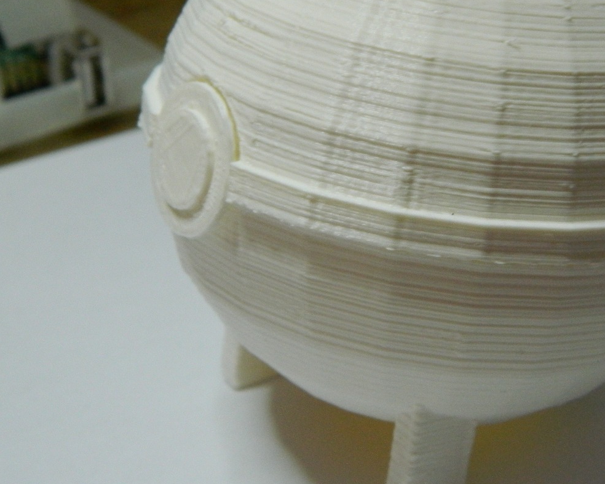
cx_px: 422
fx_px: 1790
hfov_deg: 19.1
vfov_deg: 15.4
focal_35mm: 100
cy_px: 213
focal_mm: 12.6
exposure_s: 1/50
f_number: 4
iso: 400
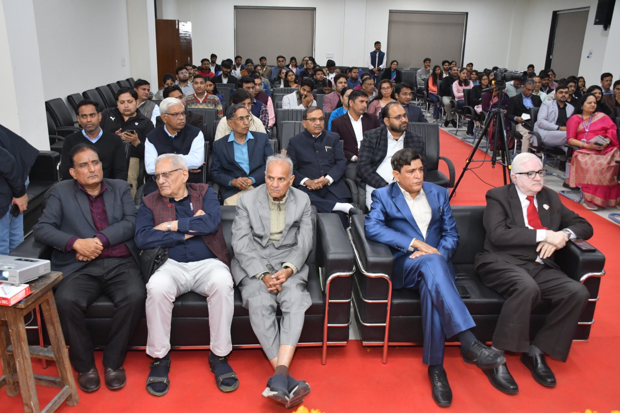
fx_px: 568
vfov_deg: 40.0
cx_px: 310
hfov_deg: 57.2
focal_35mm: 33
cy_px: 206
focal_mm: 22
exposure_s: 1/125
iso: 1250
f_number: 5.6
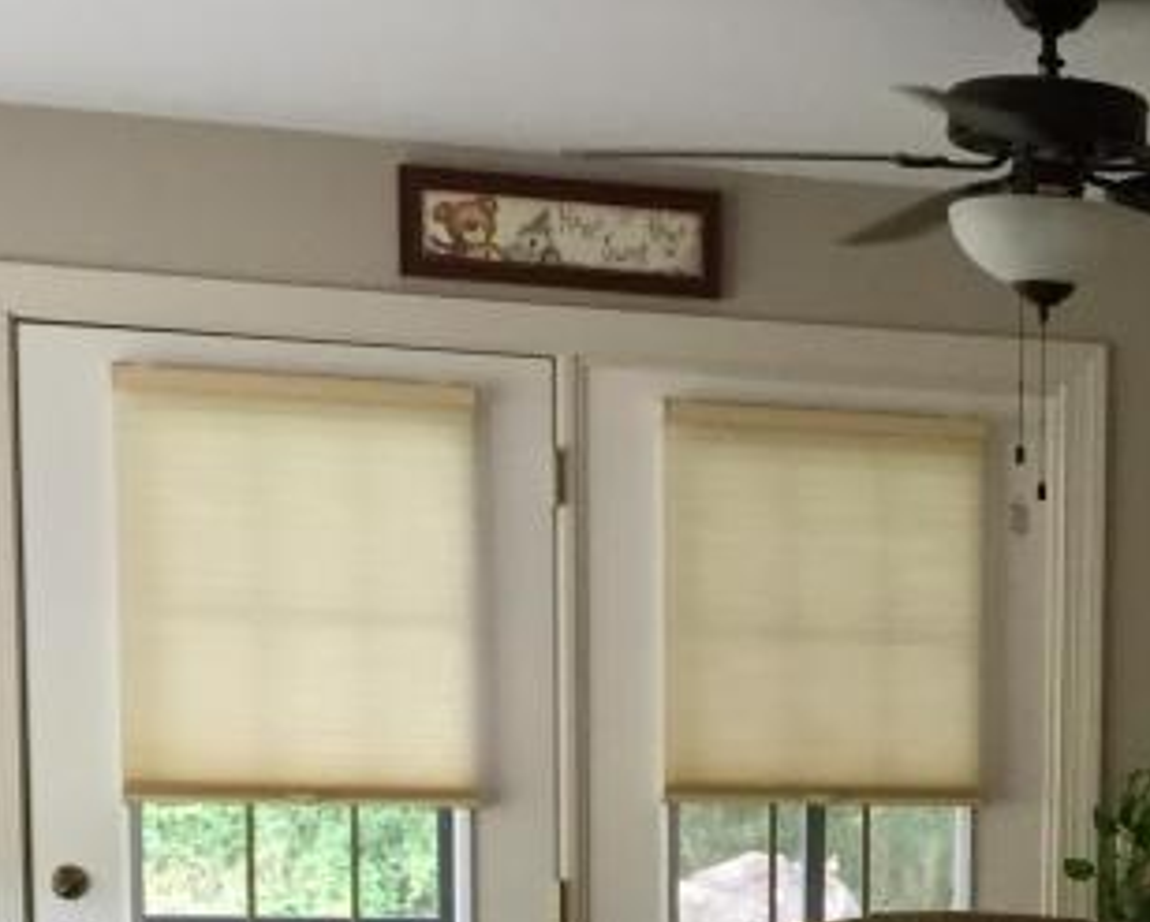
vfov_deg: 15.6
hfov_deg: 19.3
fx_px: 3202
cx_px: 1337
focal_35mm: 94
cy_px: 1187
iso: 40
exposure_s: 1/30
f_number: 2.2
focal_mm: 4.15
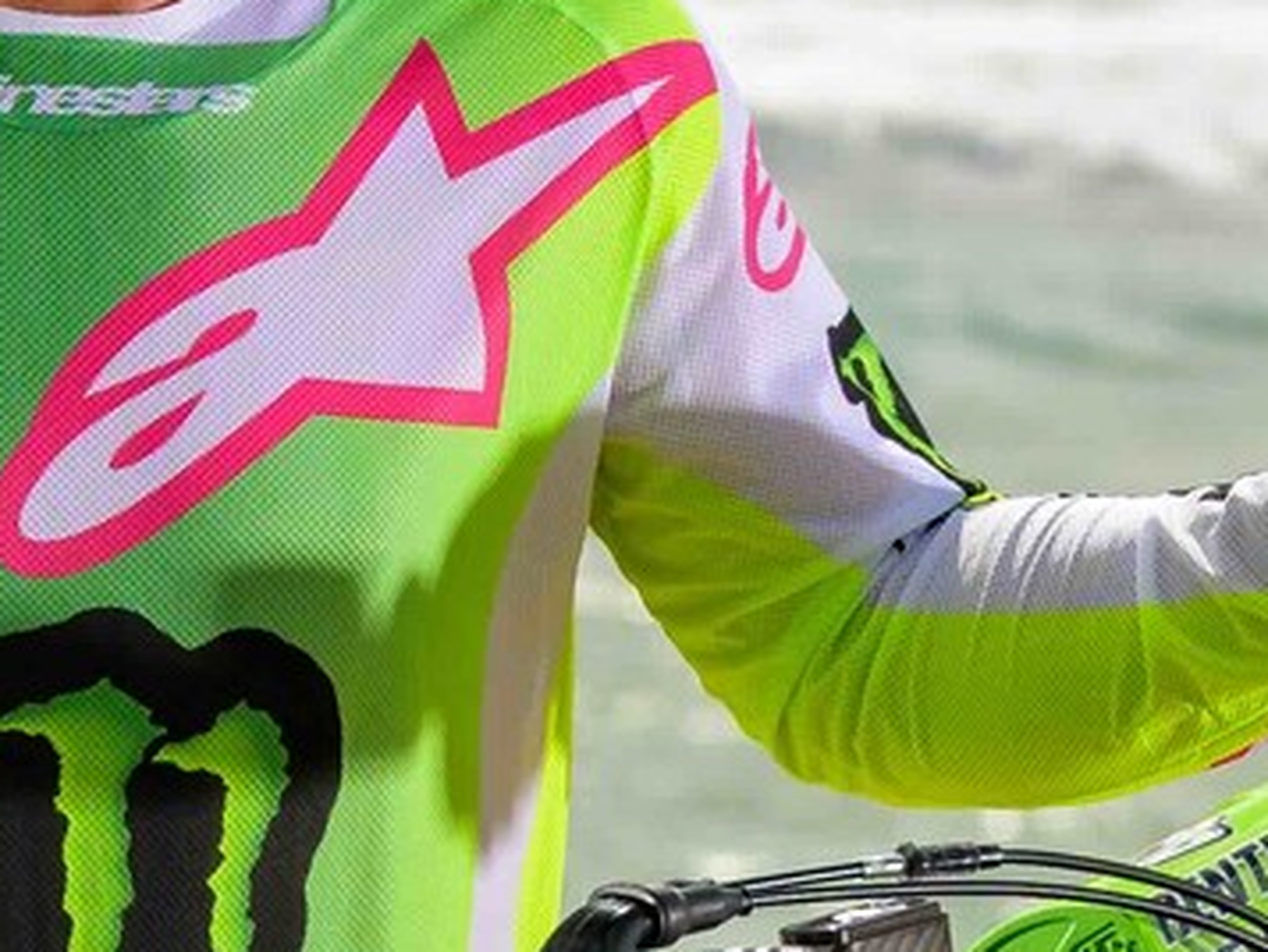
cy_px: 1645
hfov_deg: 3.5
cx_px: -18
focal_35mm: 565
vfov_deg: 2.6
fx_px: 20703
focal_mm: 70
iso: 160
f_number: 5
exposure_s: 1/1000
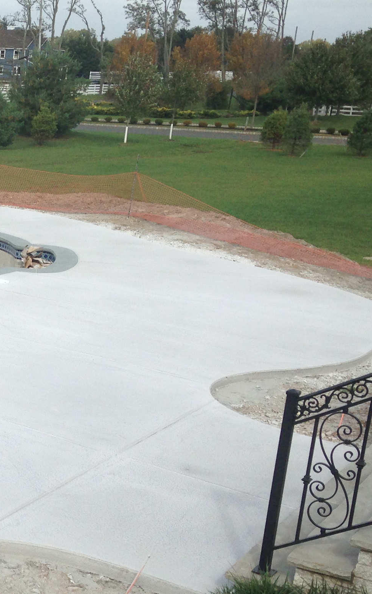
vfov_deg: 28.1
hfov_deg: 16.2
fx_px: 1184
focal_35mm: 73
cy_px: 358
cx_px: -196
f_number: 2.4
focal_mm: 4.12
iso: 50
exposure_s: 1/1506
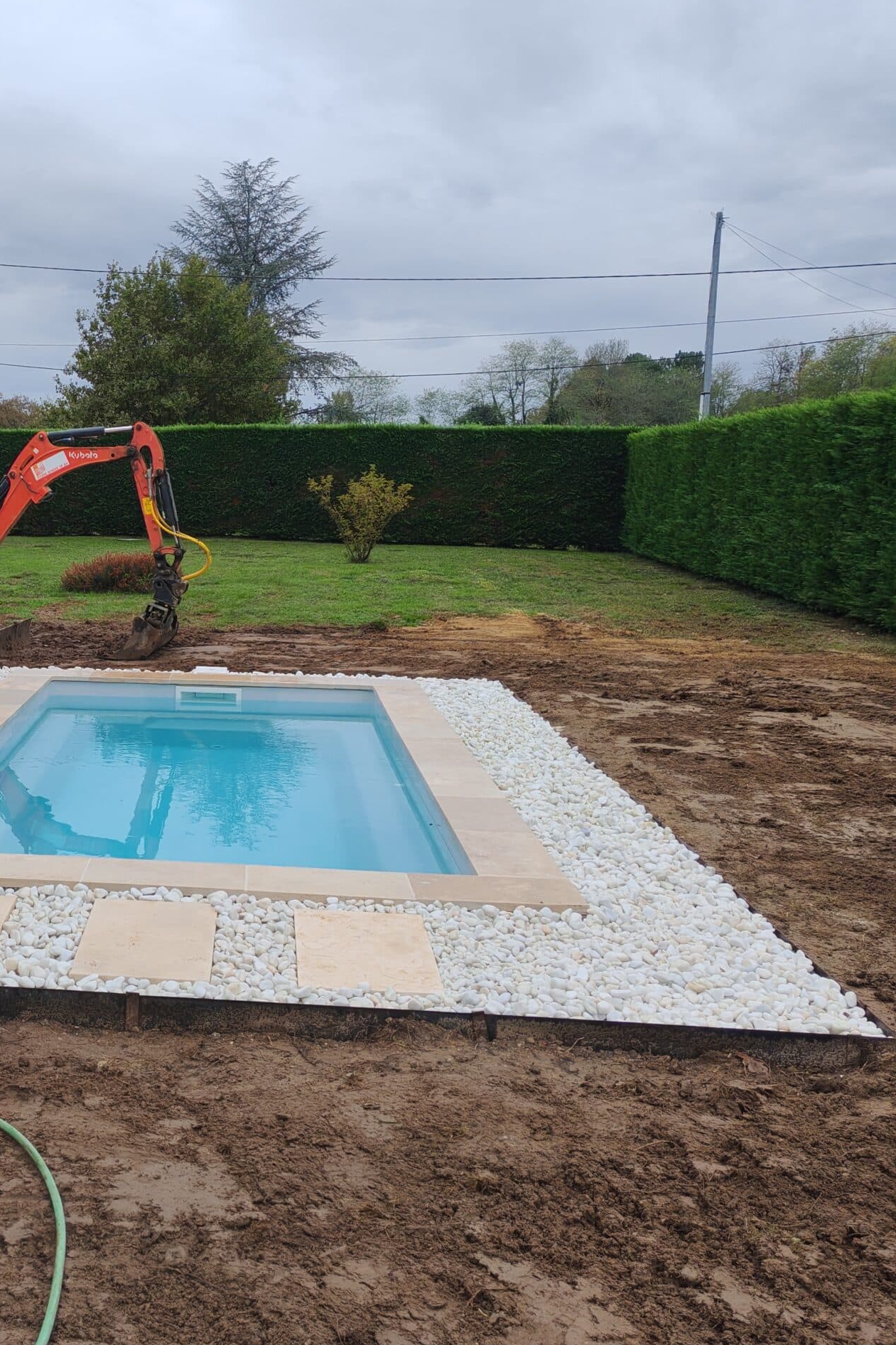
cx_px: 101
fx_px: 1419
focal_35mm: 38
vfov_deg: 50.7
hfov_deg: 33.3
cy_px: 675
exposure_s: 1/490
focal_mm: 5.52
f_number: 1.95
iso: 50
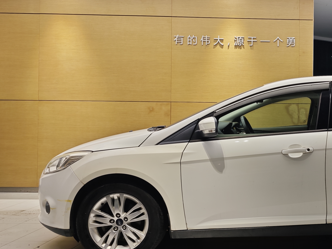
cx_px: 301
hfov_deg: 39.7
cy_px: 117
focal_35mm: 44
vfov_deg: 32.9
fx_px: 422
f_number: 1.9
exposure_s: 1/100
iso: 320
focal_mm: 8.7
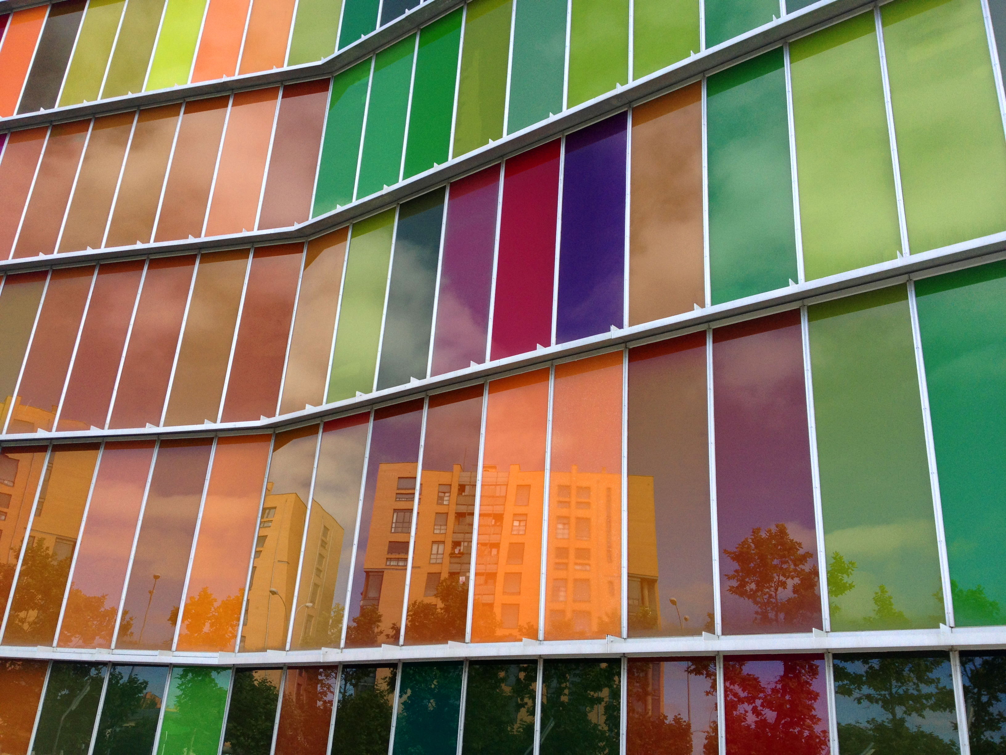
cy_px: 378
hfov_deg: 52.6
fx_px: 1017
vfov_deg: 40.7
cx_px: 503
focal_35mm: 35
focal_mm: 4.28
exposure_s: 1/298
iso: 50
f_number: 2.4
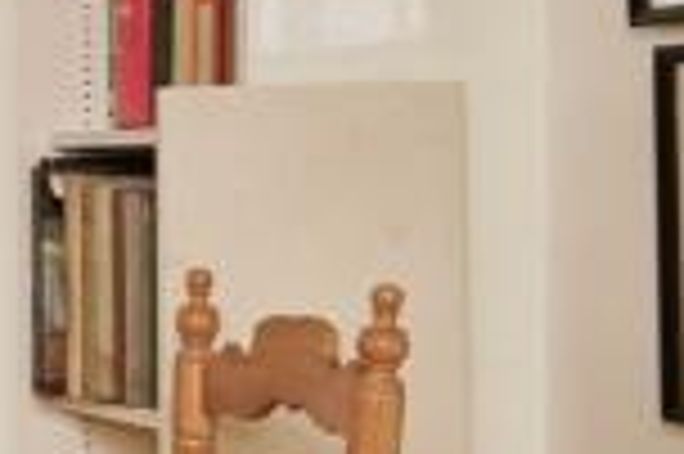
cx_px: -1566
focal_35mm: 101
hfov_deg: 10.3
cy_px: 321
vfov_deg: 13.5
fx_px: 1917
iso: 500
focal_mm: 10.5
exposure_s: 1/200
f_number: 9
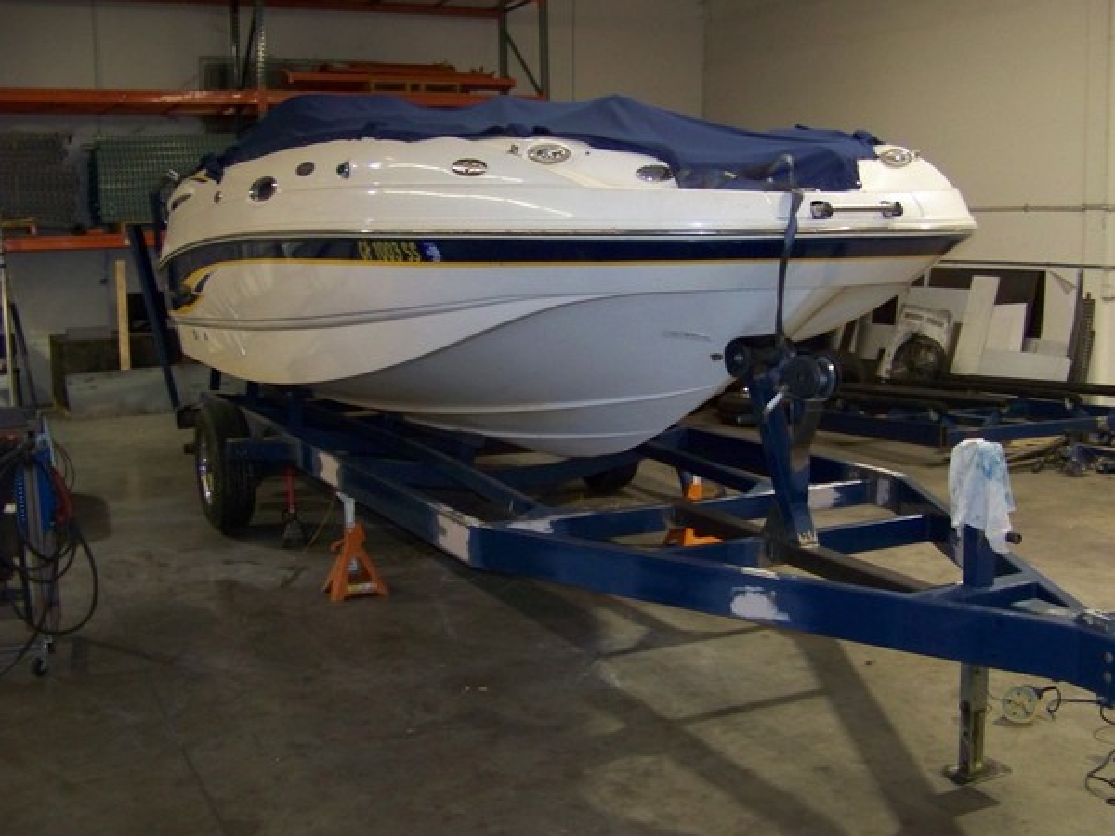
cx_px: 632
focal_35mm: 42
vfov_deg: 34.3
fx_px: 1353
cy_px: 471
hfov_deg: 44.7
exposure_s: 1/30
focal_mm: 5.85
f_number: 2.8
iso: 200
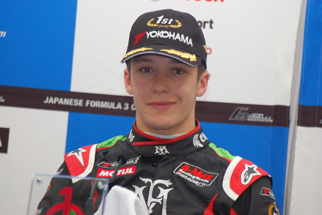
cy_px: 108
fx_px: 2281
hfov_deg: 8.1
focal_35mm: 255
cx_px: 161
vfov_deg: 5.4
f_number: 5.6
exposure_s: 1/60
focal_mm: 170
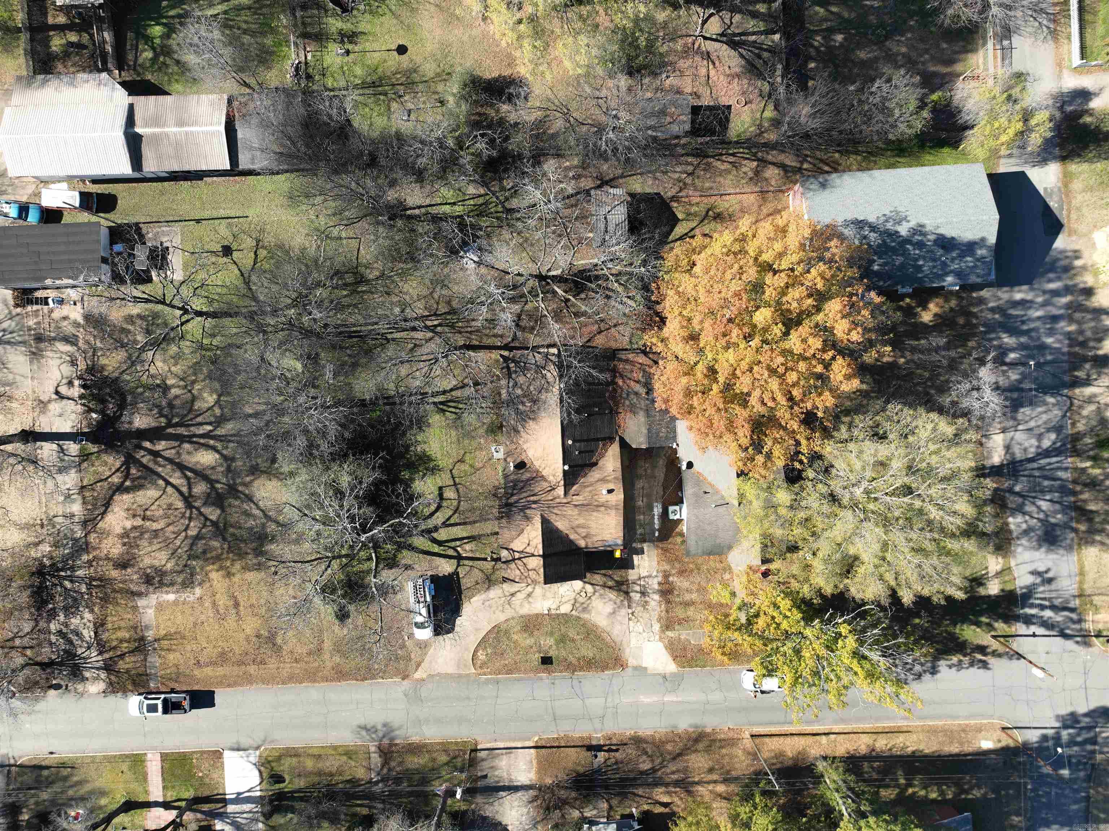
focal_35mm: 24
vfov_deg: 56.8
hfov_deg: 71.6
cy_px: 416
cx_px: 554
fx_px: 769
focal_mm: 12.29
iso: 100
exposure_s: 1/725
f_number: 2.8
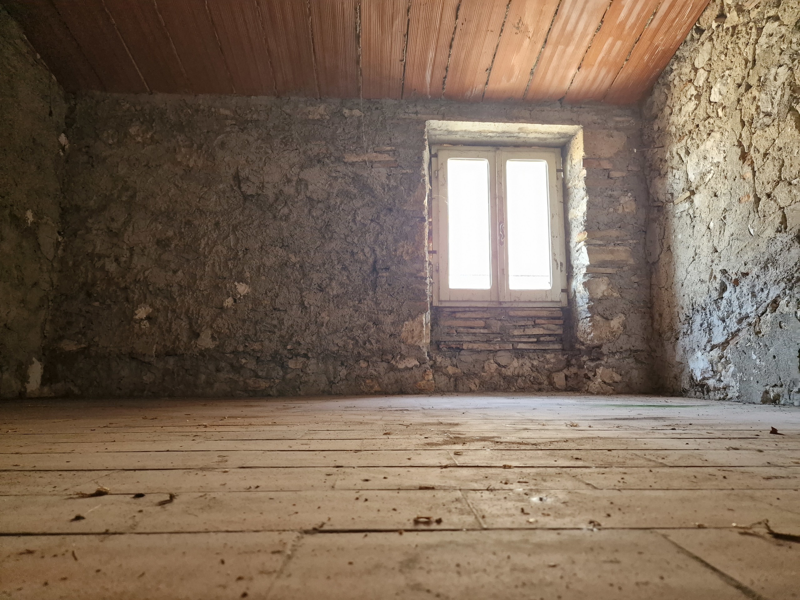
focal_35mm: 23
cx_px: 400
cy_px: 300
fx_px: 532
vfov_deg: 58.9
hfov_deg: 73.9
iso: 500
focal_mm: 6.4
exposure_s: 1/100
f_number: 1.8
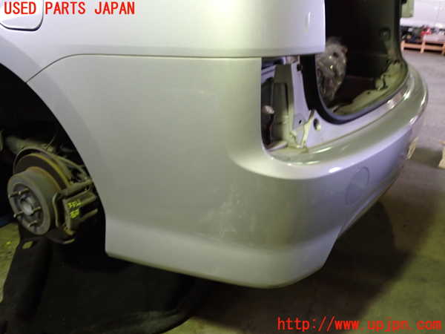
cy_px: 167
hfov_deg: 60.0
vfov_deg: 46.8
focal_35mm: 30
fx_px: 386
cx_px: 222
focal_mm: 5.4
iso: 320
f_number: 2.3
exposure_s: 1/30
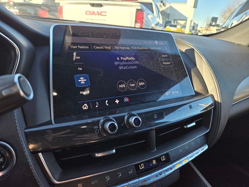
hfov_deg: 73.9
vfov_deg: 58.9
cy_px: 94
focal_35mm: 23
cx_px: 124
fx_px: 165
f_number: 1.8
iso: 32
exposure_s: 1/180
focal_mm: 5.4
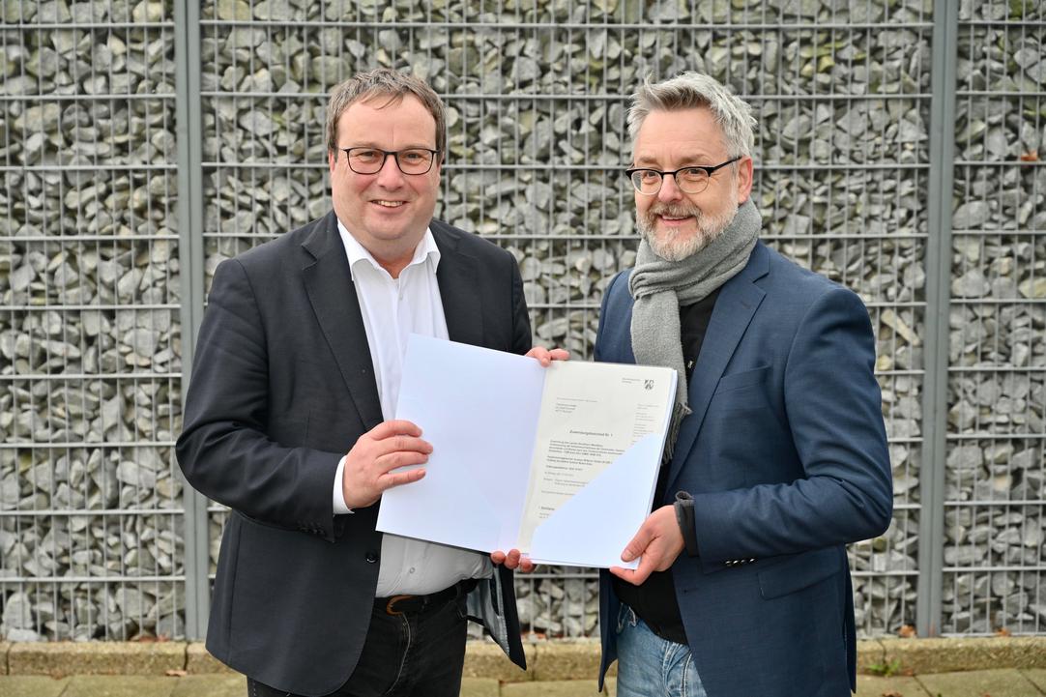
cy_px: 348
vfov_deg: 19.5
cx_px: 523
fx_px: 2033
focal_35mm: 70
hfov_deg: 28.8
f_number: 5.6
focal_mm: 70
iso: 280
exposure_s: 1/80
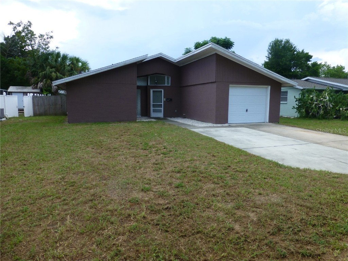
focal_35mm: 24
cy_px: 130
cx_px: 174
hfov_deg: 71.6
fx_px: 241
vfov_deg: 56.8
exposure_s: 1/400
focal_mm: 4.3
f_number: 4
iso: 100
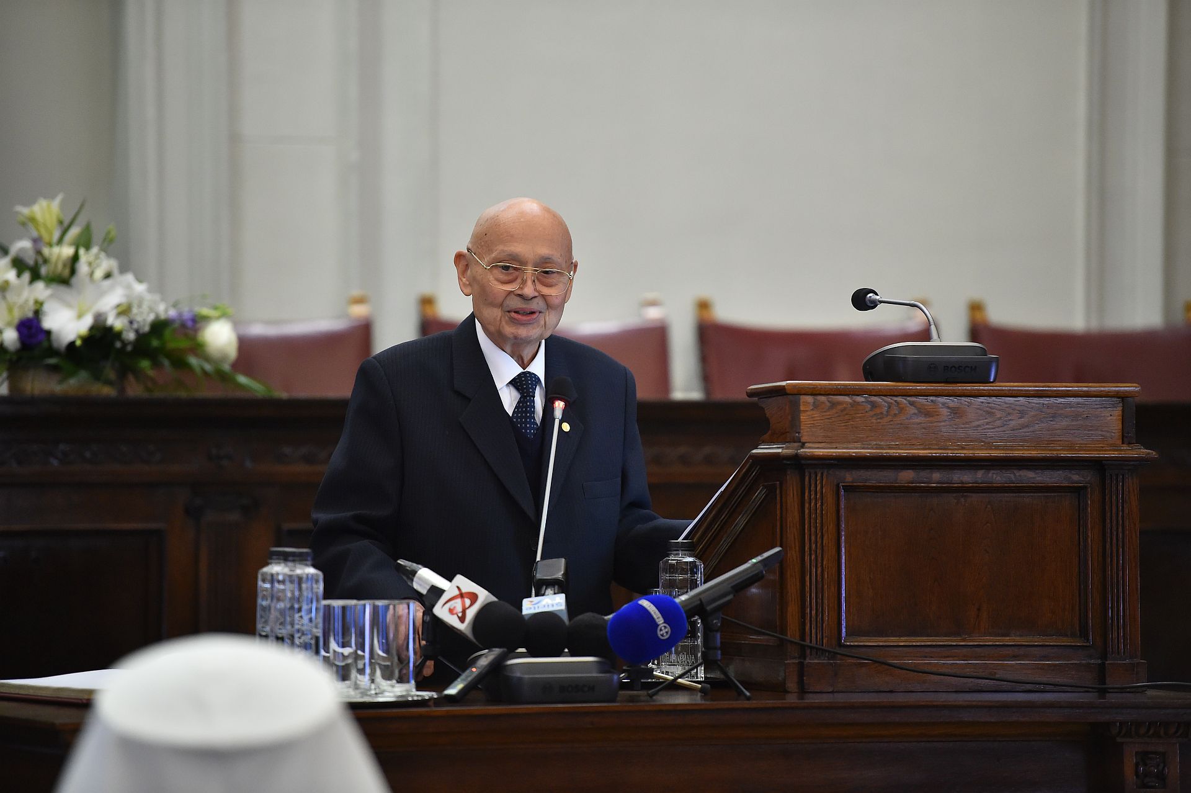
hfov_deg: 10.3
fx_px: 6613
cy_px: 396
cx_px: 596
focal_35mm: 200
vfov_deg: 6.9
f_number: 2.8
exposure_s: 1/125
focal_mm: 200
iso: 4000
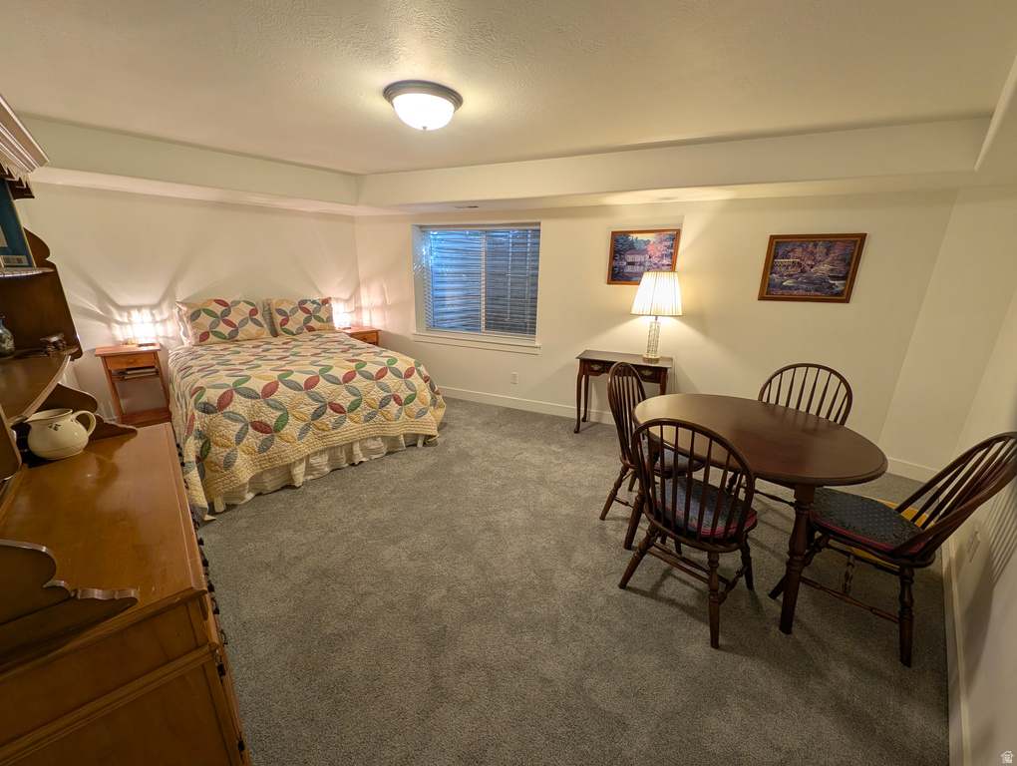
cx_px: 508
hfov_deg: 110.5
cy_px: 383
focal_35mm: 12
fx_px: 353
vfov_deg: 94.6
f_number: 1.95
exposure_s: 1/24
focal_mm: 2.23
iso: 72
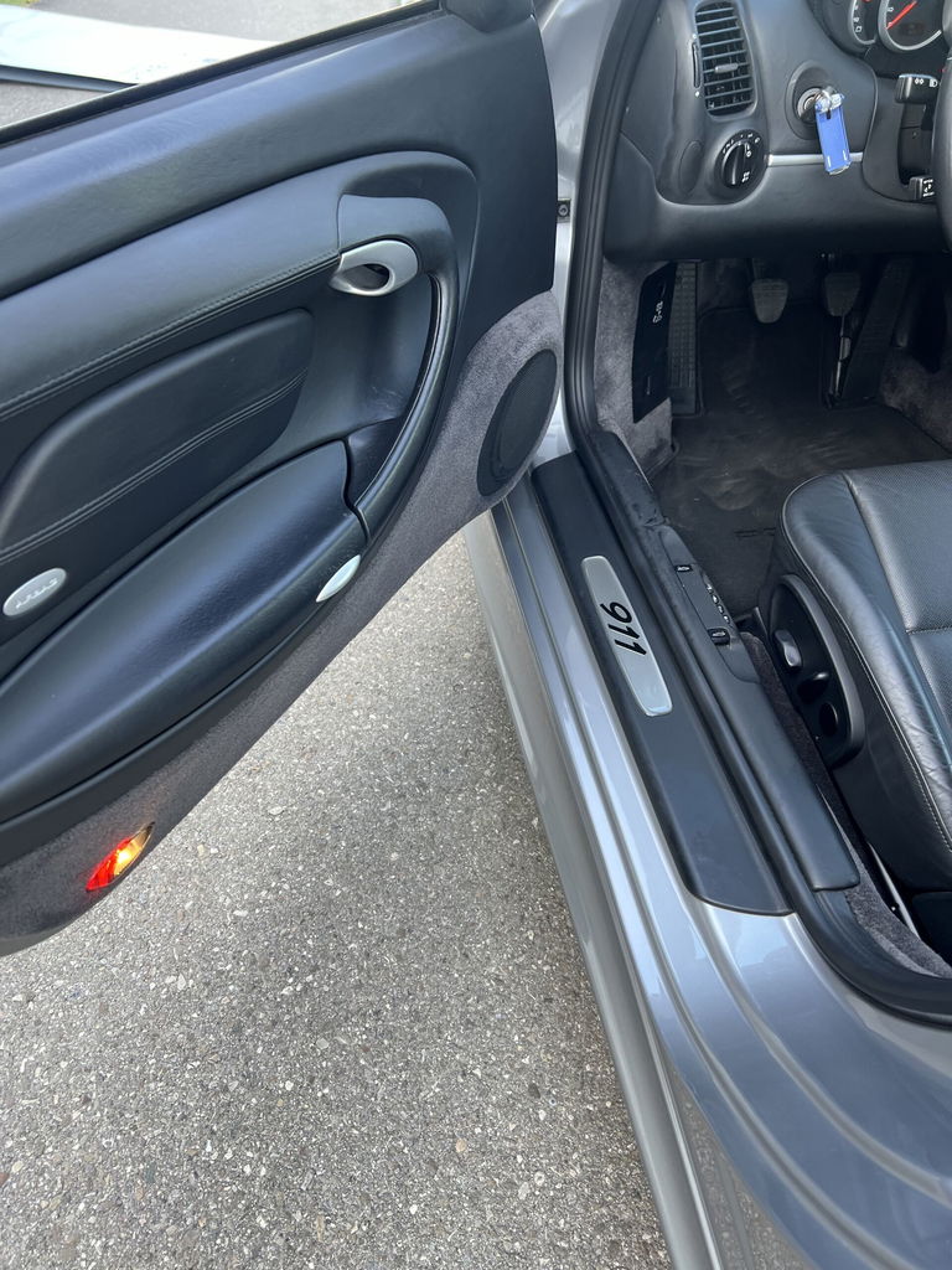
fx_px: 953
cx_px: 476
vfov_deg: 67.3
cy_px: 635
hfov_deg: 53.1
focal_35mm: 26
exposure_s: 1/121
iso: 40
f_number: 1.5
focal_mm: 5.7
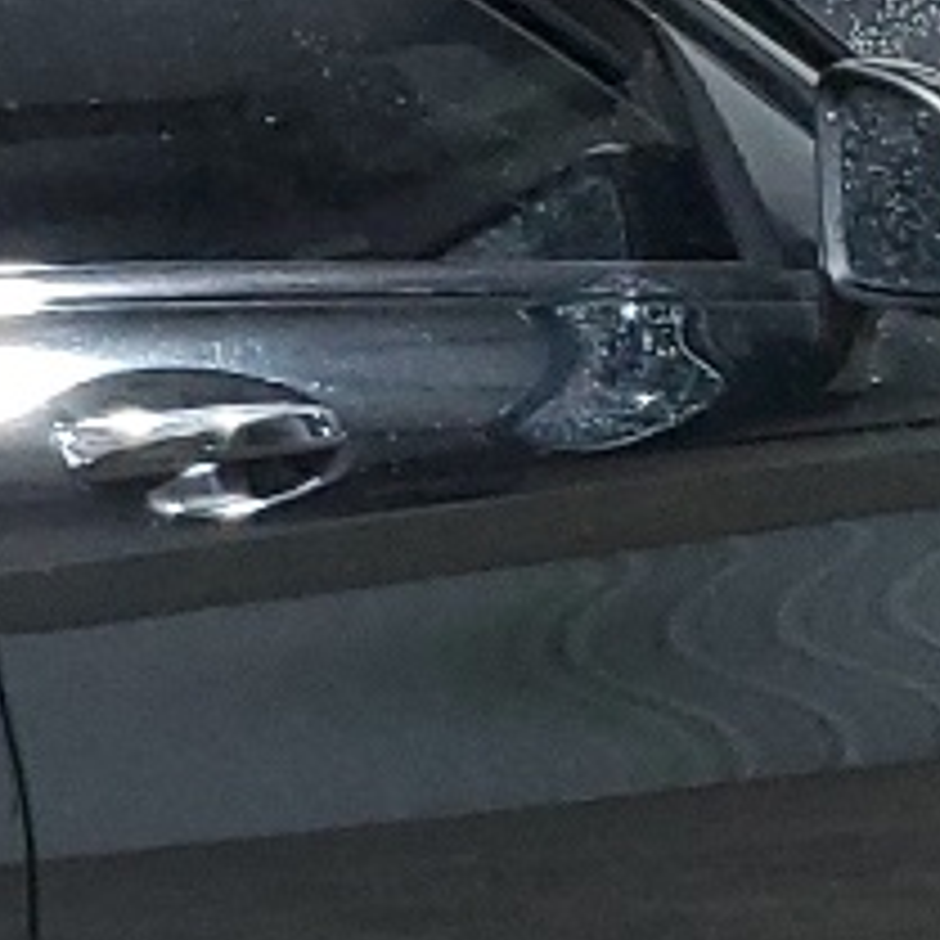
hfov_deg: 9.0
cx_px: -1250
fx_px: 5407
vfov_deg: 9.9
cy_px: 958
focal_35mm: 176
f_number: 1.5
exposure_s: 1/60.2
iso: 166
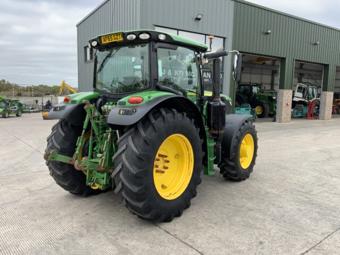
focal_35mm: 29
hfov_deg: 61.7
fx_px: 285
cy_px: 128
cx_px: 170
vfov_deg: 48.2
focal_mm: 3
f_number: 1.8
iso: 16
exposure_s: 1/365
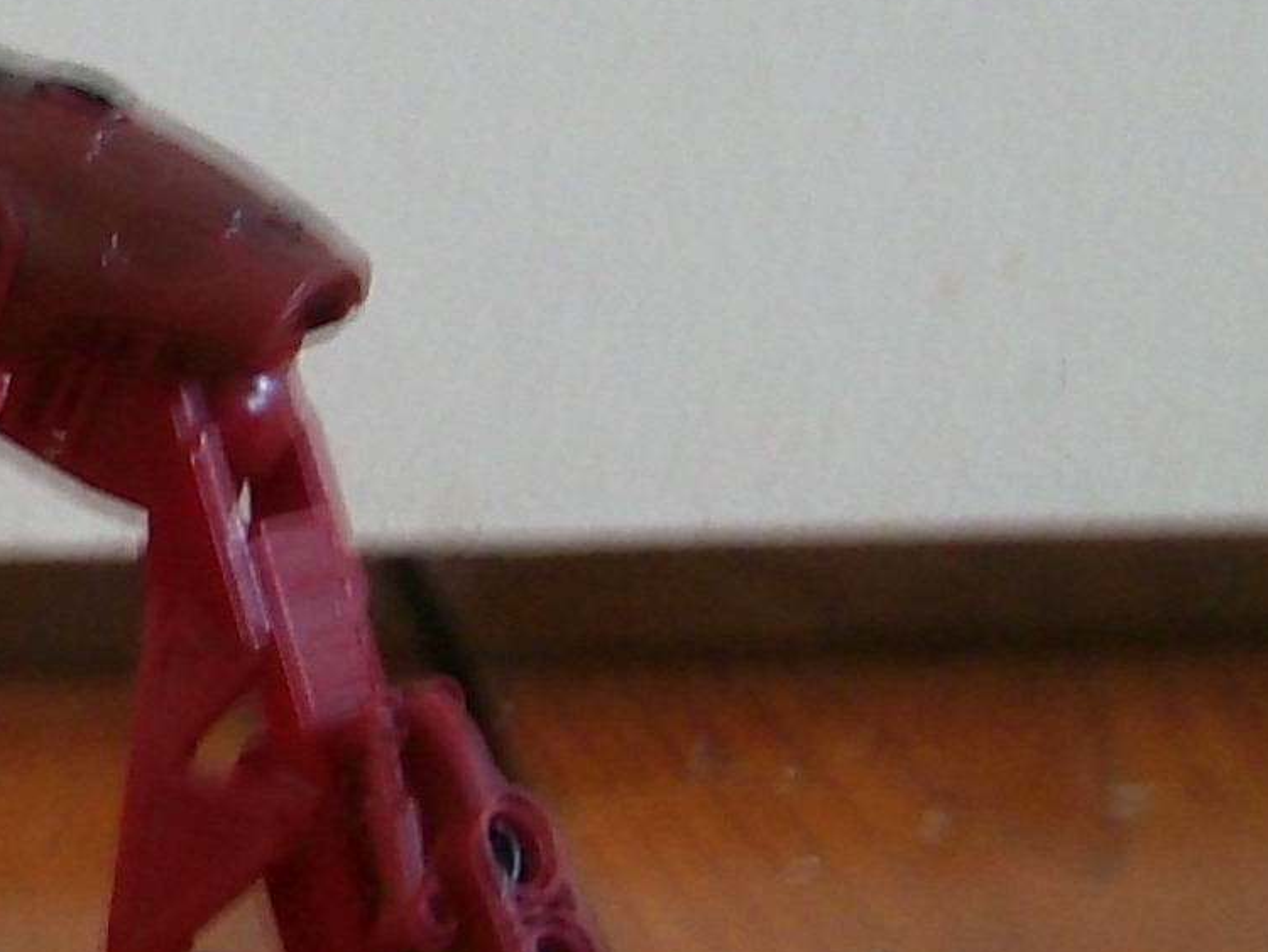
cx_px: -225
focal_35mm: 131
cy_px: 29
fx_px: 4800
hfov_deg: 14.6
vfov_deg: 11.2
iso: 50
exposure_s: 1/2
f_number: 2.8
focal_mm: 5.99
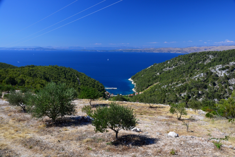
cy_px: 78
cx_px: 118
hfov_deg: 59.5
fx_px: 206
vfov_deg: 41.7
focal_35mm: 32
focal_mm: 21
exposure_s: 1/125
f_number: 10
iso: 200
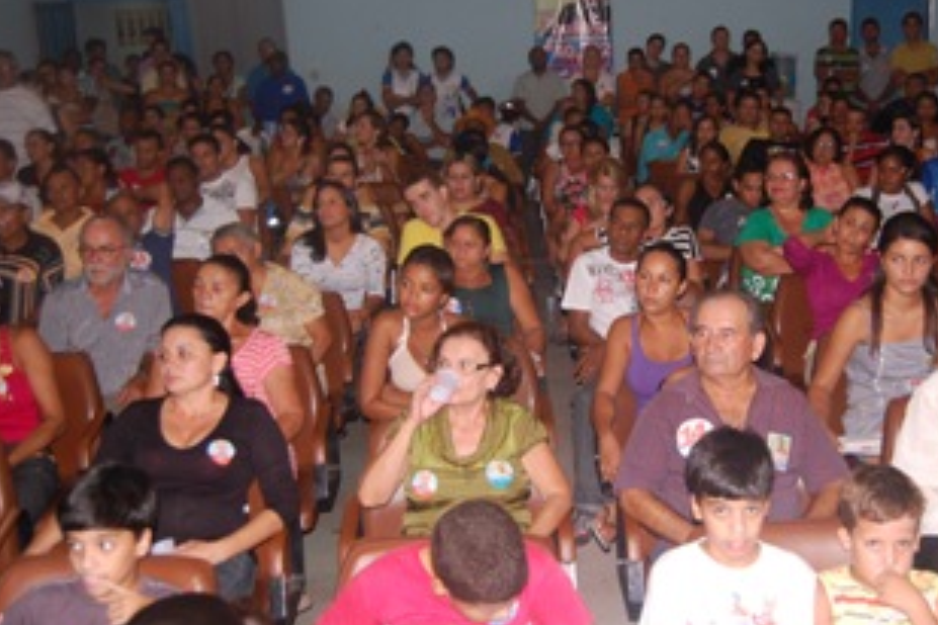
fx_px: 1163
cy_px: 285
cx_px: 571
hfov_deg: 43.7
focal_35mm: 45
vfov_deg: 30.1
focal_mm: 23
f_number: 3.8
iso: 400
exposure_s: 1/60
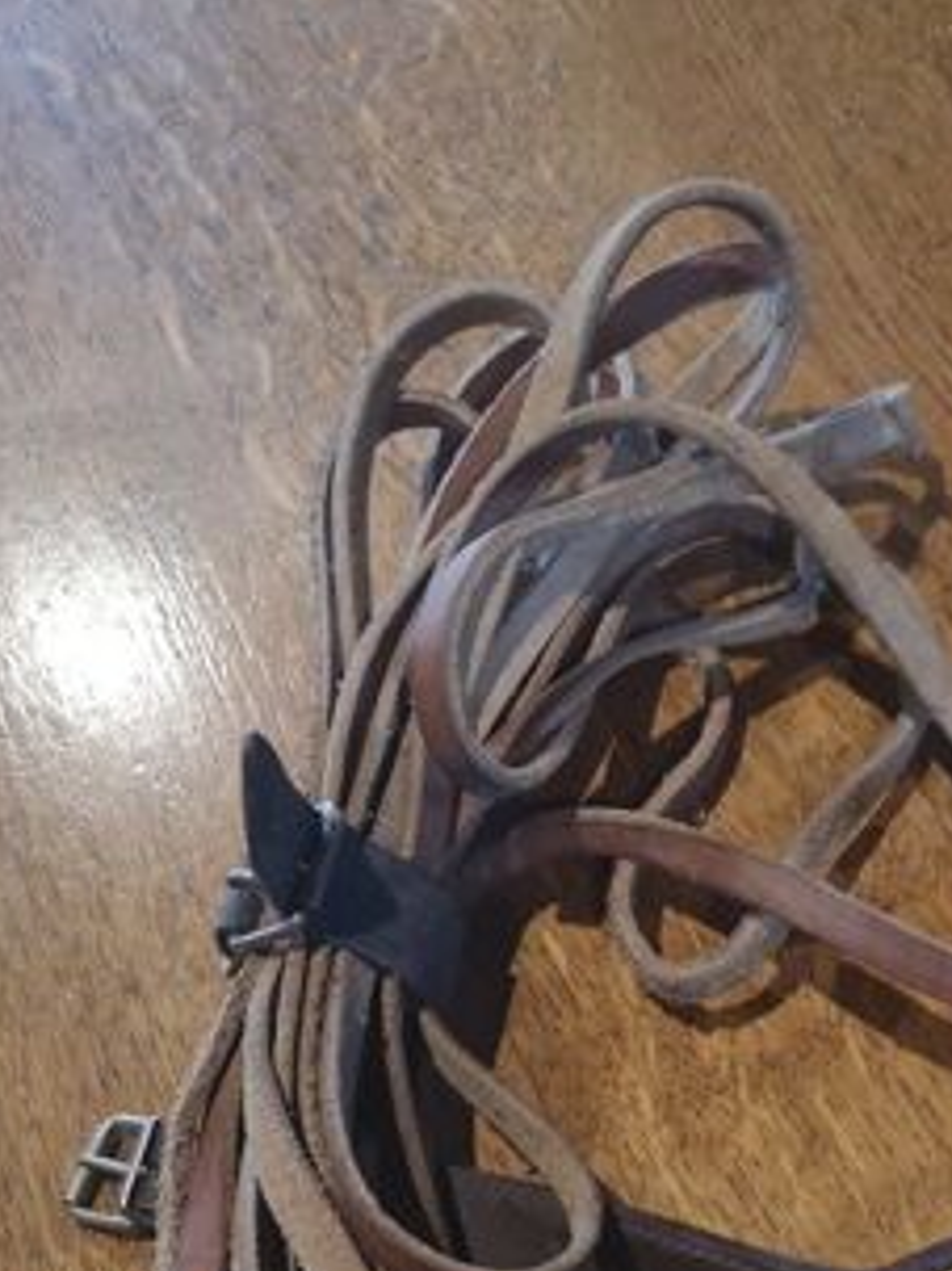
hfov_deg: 25.4
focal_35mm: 57
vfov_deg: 30.8
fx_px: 2092
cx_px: 696
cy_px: 1334
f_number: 1.8
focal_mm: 3.95
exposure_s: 1/33.3
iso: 250
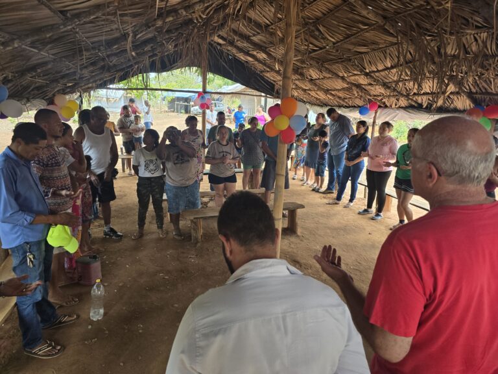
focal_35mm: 23
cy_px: 187
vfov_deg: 58.9
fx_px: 331
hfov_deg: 73.9
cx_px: 249
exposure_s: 1/180
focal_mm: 6.3
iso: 200
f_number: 1.7
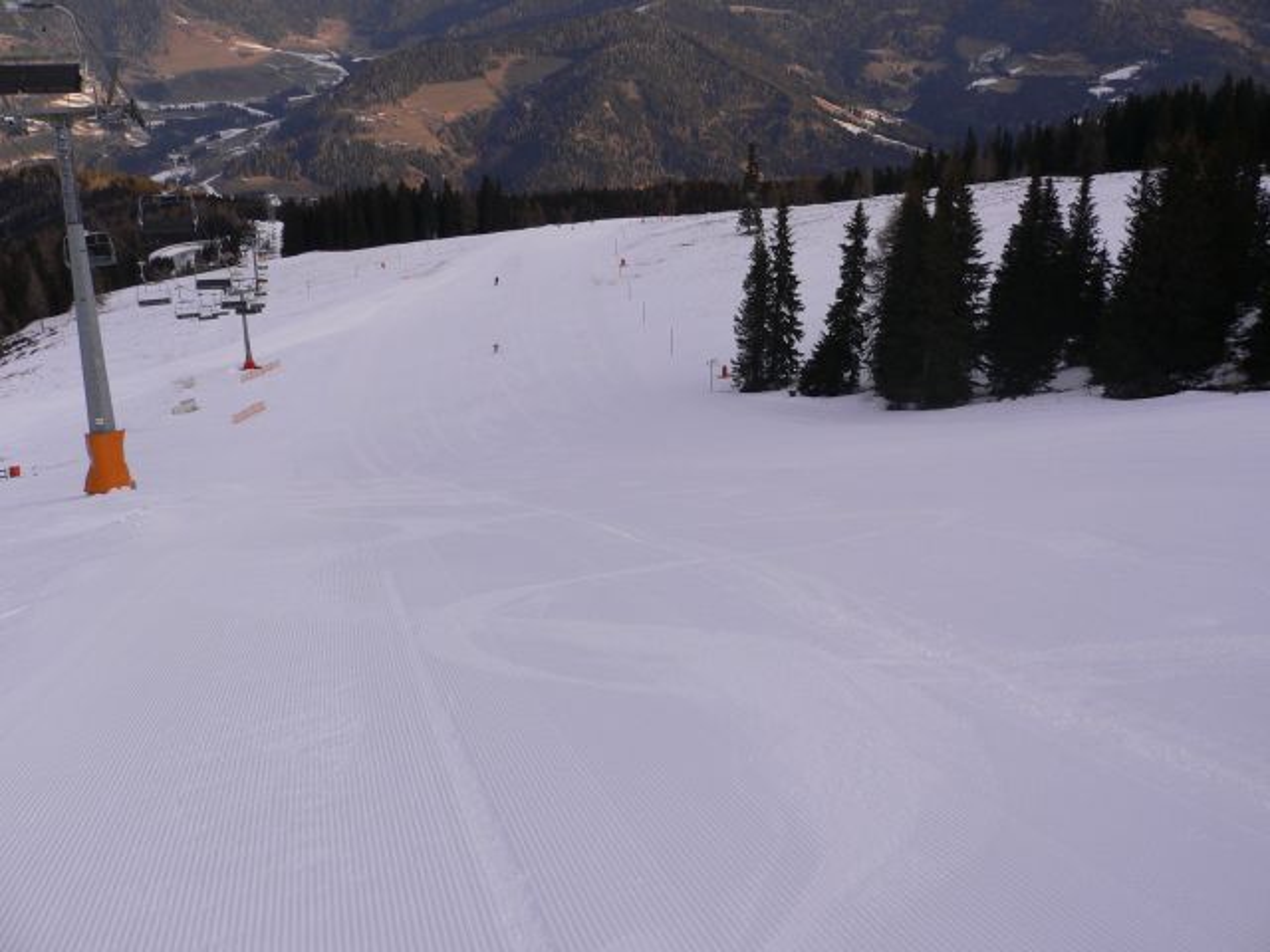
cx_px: 635
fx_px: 1284
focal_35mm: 35
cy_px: 476
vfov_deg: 40.7
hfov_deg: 52.6
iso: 80
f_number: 5.6
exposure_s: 1/125
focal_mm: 5.8
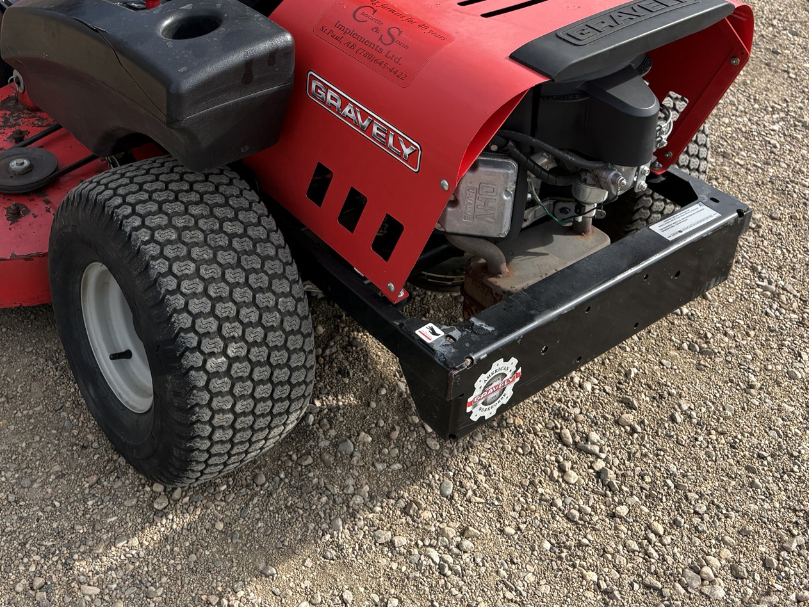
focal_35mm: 47
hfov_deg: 40.3
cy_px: 95
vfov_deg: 29.9
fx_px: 1099
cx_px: 327
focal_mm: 5.96
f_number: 1.6
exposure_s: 1/1393
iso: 50
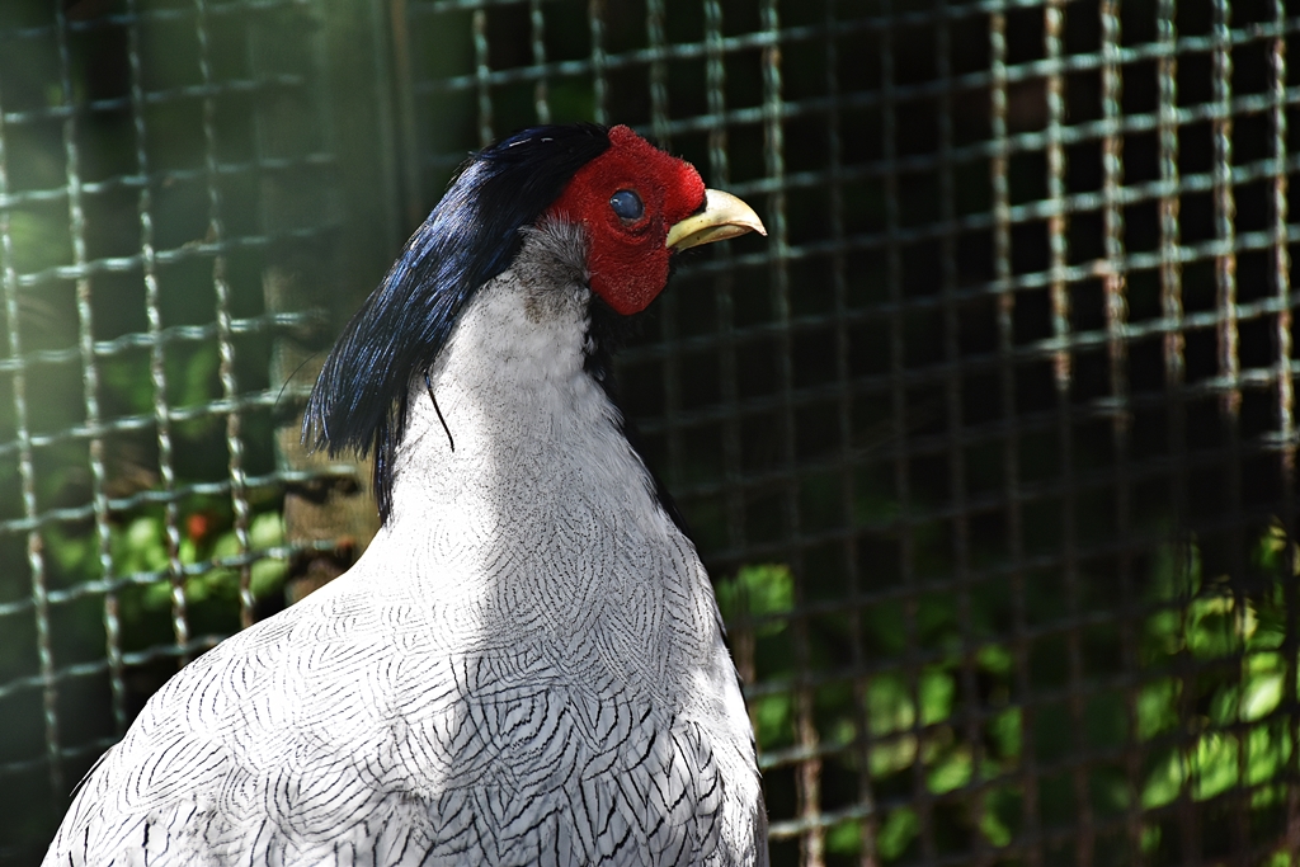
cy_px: 434
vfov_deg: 6.5
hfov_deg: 9.8
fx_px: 7584
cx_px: 650
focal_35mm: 210
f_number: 5.6
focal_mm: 140
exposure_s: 1/250
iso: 640
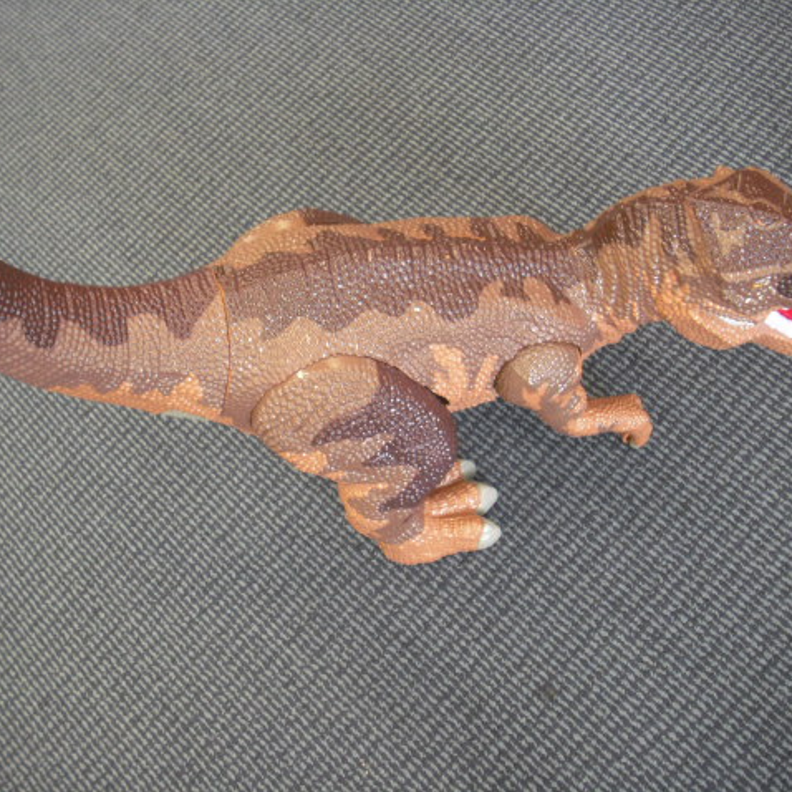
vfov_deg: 37.6
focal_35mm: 45
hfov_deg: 37.5
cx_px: 345
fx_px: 1165
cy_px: 396
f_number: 2.8
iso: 200
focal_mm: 6.2
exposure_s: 1/50
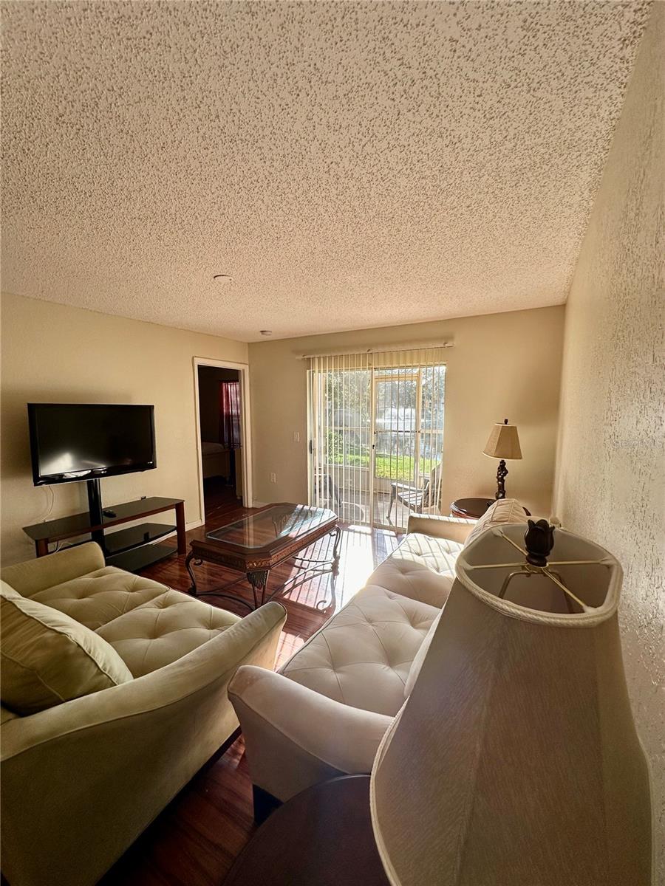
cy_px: 443
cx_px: 332
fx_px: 359
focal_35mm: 14
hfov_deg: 85.7
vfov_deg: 102.1
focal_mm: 2.22
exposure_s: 1/312
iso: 40
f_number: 2.2
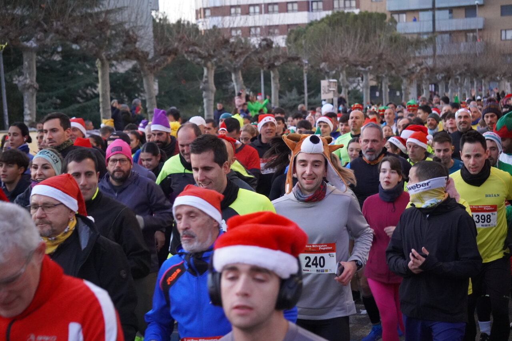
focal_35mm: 82
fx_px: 1173
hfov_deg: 24.6
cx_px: 256
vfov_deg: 16.5
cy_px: 170
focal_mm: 55
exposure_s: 1/160
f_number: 4.5
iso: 5000
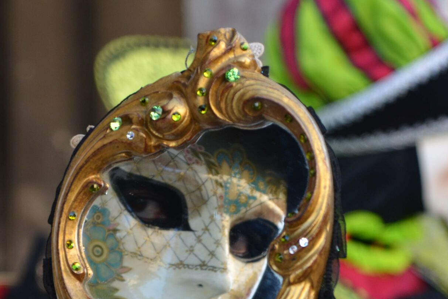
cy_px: 196
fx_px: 3147
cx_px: 106
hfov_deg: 8.1
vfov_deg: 5.4
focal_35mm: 253
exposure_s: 1/160
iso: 400
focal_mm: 85
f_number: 6.3
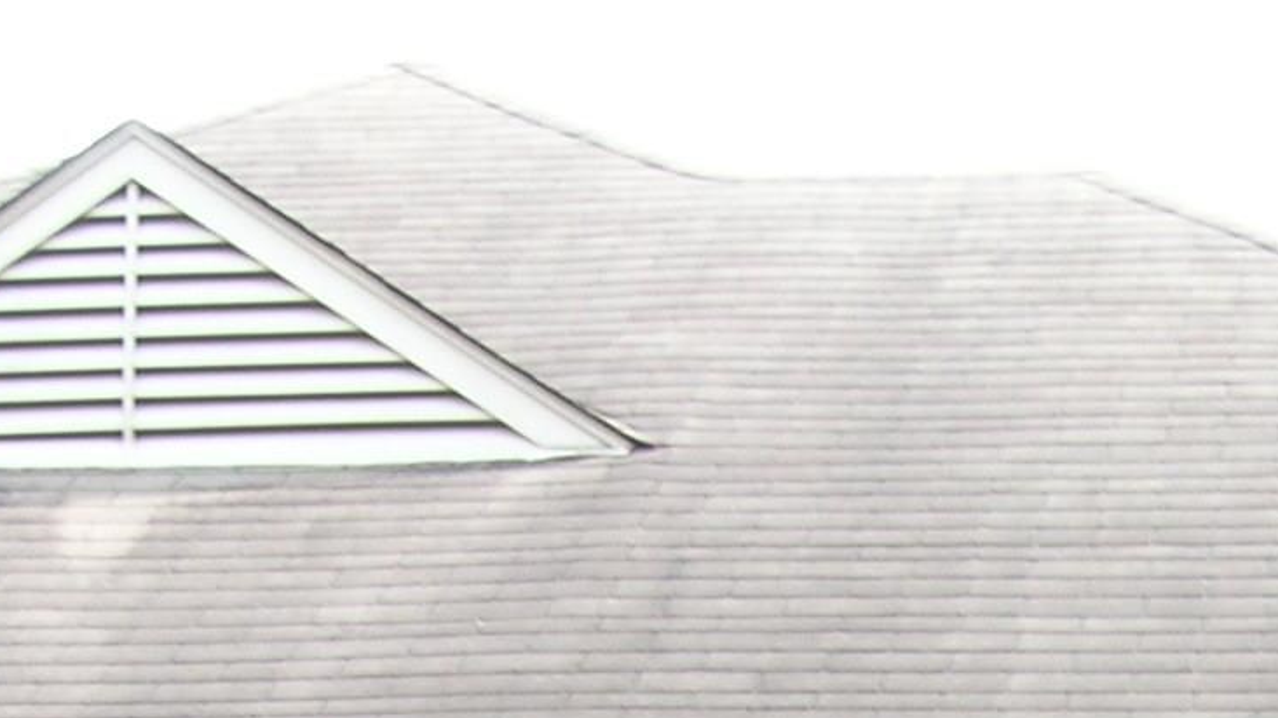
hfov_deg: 16.3
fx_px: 4438
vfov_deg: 8.6
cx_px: 983
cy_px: 1628
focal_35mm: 131
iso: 50
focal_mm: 5.7
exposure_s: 1/33.1
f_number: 4.9
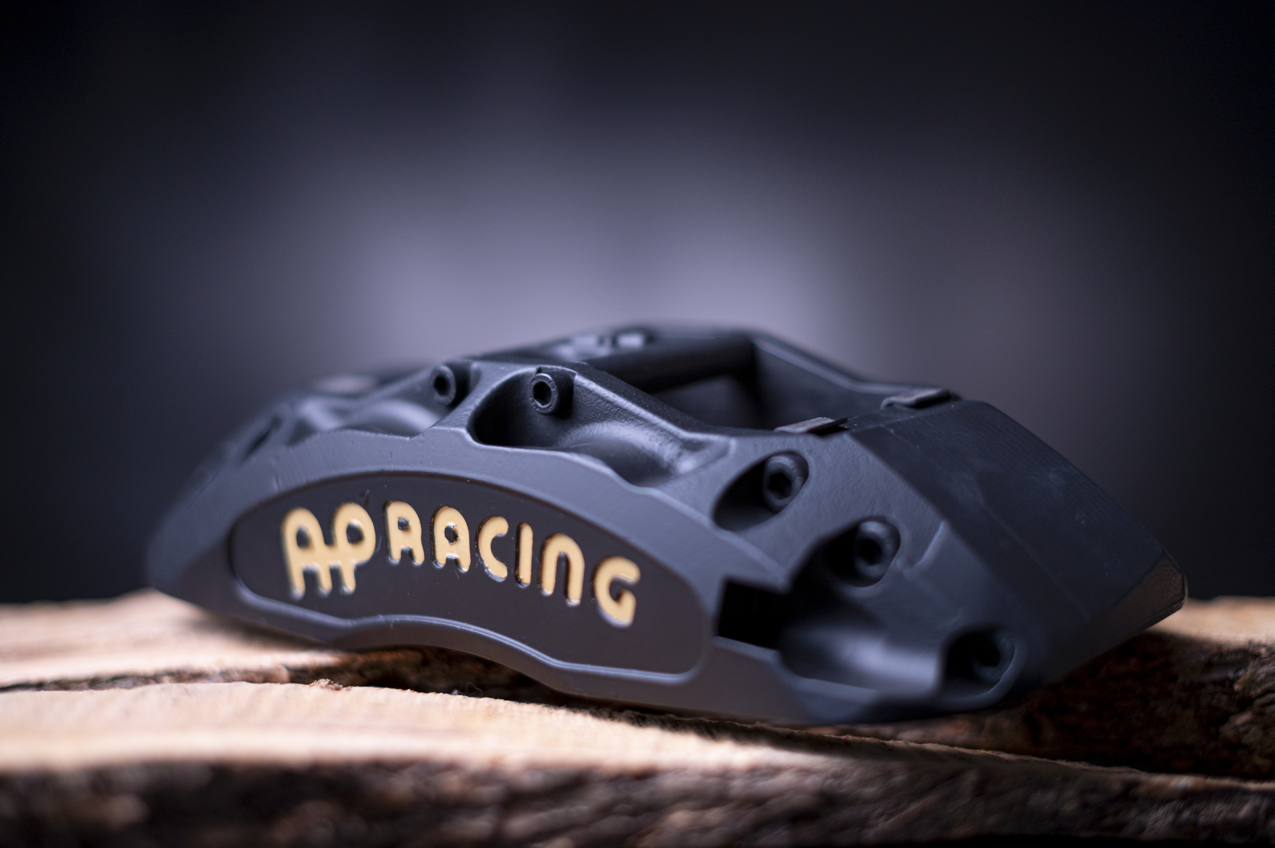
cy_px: 424
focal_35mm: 50
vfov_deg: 27.0
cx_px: 638
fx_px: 1770
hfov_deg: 39.6
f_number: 2
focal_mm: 50
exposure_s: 1/60
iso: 200
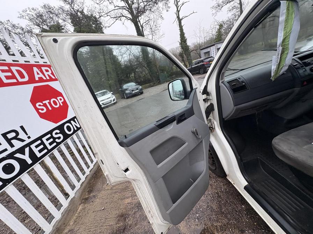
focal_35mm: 14
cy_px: 117
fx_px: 127
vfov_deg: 85.7
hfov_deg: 102.1
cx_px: 156
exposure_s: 1/99
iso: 125
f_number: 2.2
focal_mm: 2.22
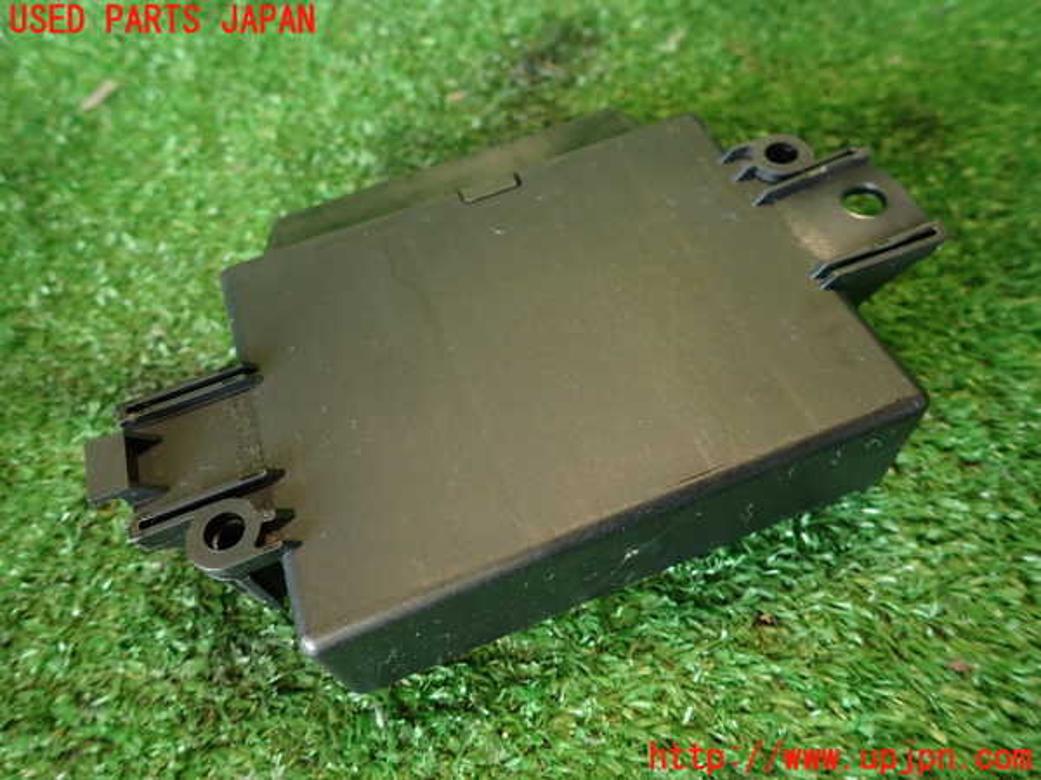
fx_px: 752
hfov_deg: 69.4
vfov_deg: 54.9
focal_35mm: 25
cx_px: 520
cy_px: 390
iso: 200
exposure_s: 1/30
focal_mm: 4.5
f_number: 2
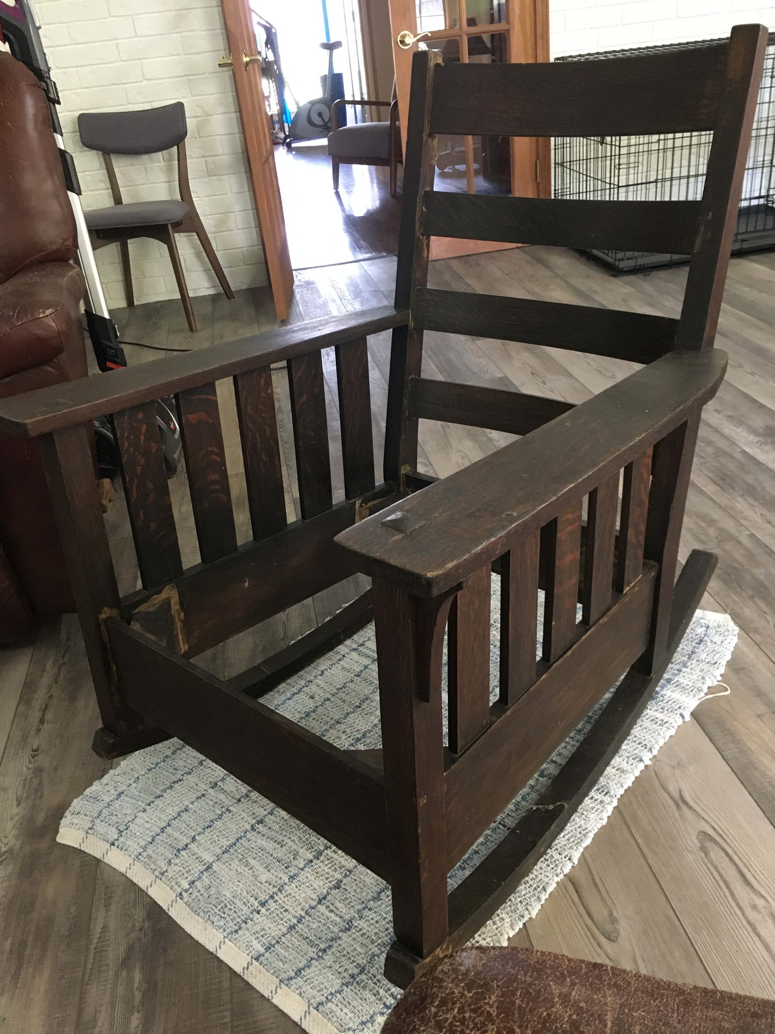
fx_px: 866
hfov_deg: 48.2
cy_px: 517
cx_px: 388
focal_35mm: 29
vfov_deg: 61.7
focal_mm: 4.15
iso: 200
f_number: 2.2
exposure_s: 1/20
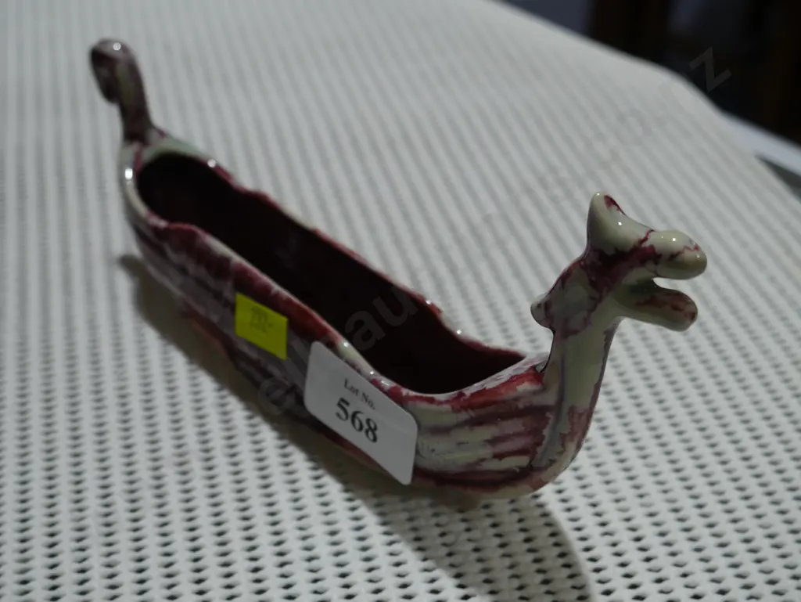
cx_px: 400
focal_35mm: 50
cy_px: 301
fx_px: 1158
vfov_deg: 29.1
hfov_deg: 38.2
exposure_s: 1/100
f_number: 5.3
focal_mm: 25
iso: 200
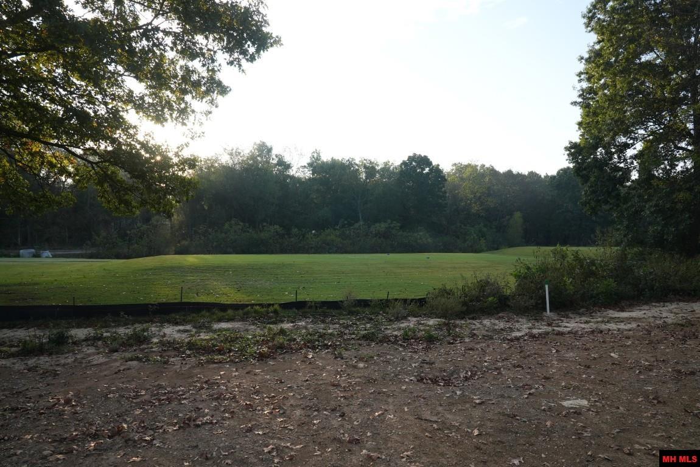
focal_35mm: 24
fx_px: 467
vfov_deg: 53.2
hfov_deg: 73.7
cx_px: 350
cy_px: 234
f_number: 14
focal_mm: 24
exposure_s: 1/100
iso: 640
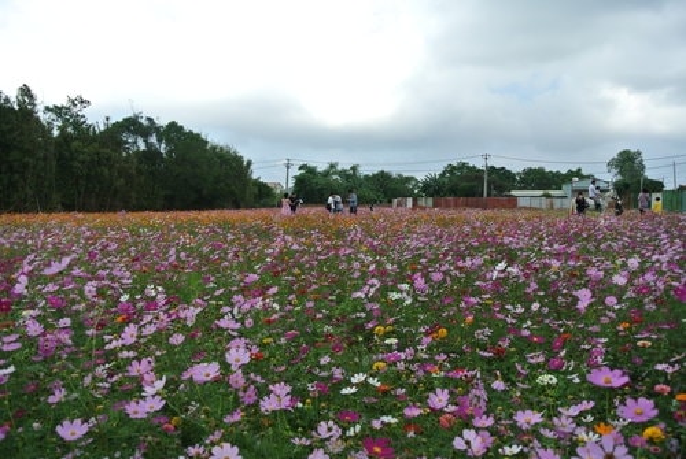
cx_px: 343
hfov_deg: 67.3
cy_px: 230
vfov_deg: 48.1
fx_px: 515
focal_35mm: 27
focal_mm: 10
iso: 100
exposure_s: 1/500
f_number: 4.5
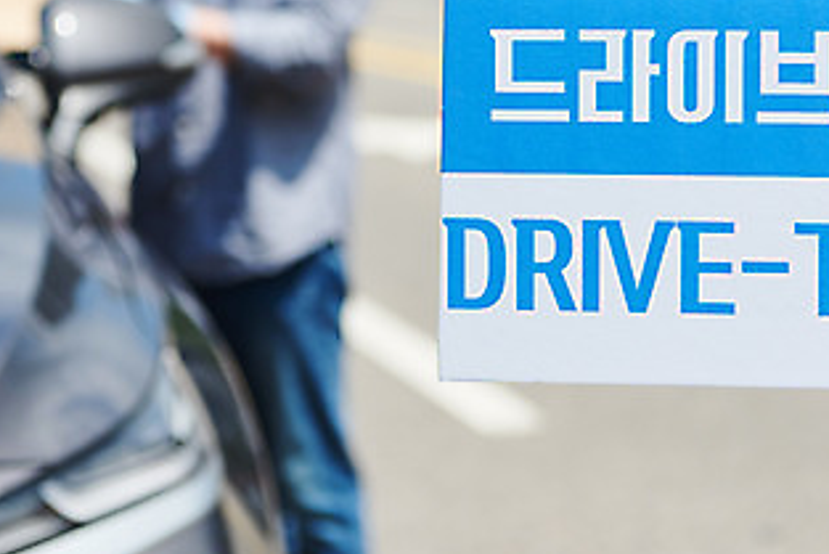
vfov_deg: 10.2
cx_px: 491
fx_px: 3087
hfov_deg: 15.3
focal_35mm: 134
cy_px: 64
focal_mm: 70
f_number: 4.5
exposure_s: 1/3200
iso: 200
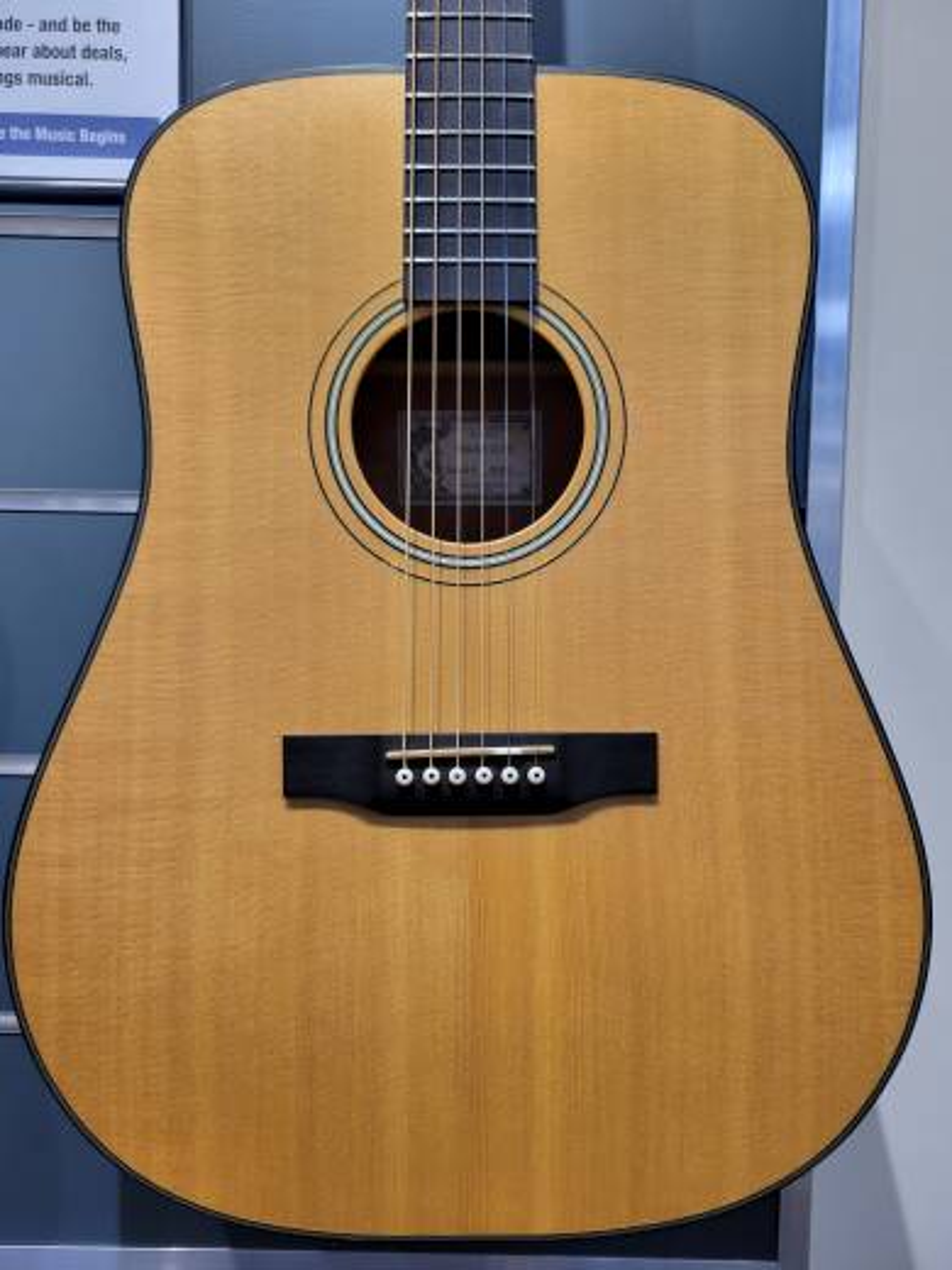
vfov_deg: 67.3
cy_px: 635
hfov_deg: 53.1
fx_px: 953
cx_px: 476
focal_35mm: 26
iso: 100
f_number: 1.8
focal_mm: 5.4
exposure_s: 1/120
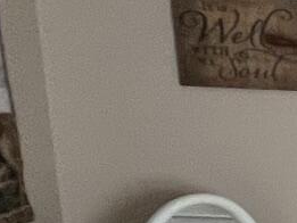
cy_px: 272
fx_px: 876
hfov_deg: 9.1
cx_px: 1082
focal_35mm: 102
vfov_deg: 14.1
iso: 100
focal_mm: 1.57
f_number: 1.8
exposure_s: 1/121
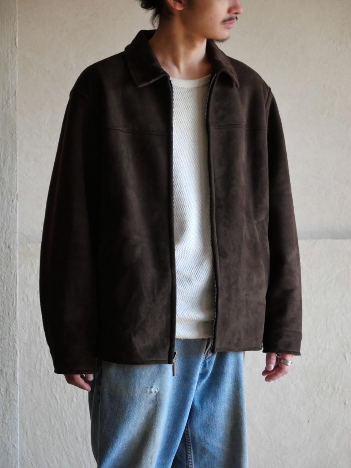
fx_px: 1514
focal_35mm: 112
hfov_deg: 13.2
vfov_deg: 17.6
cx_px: 176
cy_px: 234
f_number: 4
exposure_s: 1/125
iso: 1250
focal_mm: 56
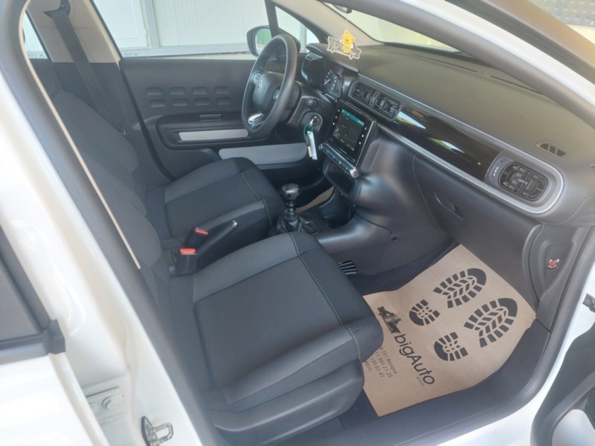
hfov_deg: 69.4
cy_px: 223
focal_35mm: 25
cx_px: 298
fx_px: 430
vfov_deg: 54.9
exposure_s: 1/50
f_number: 1.8
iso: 125
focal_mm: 5.23
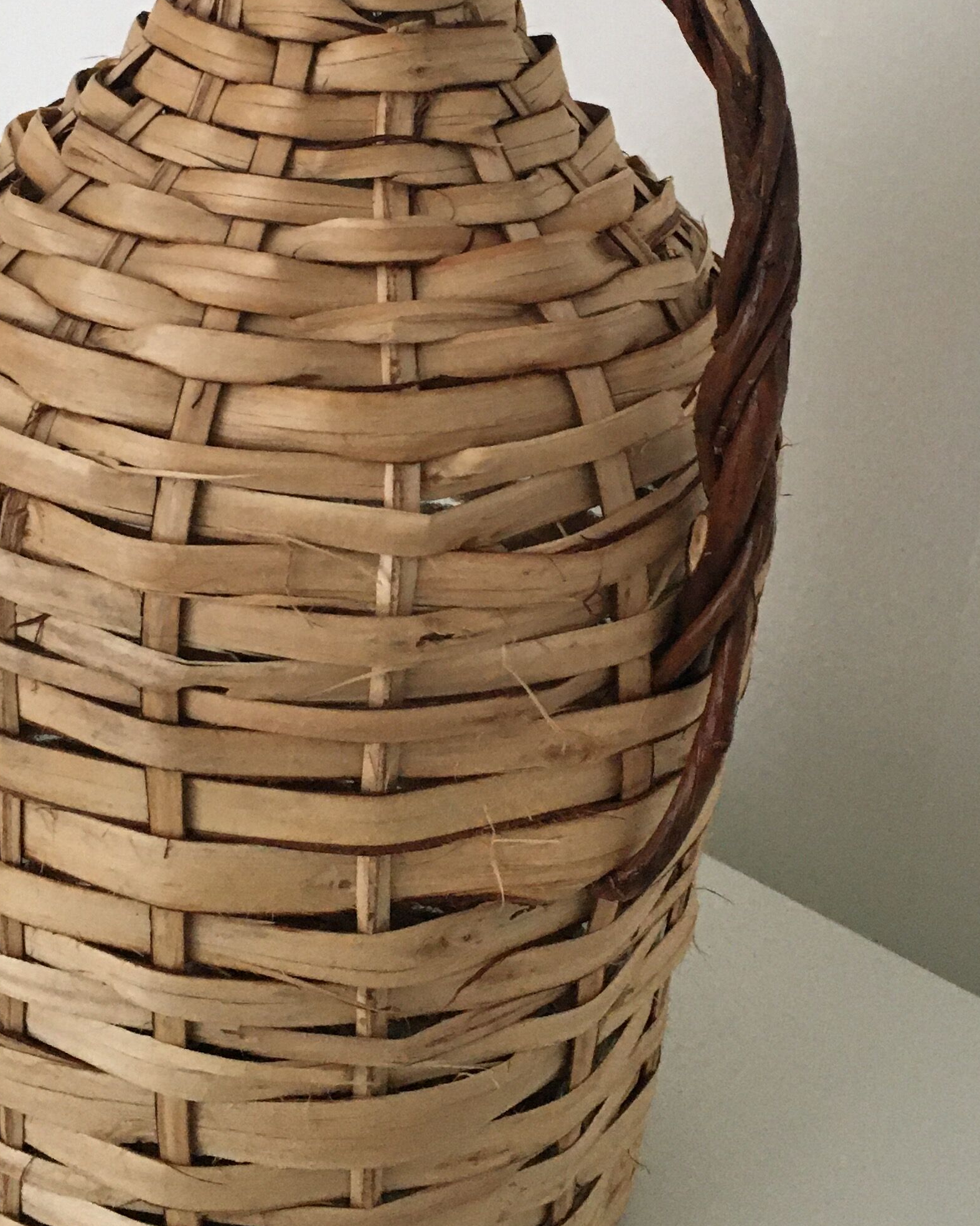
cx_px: 564
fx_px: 2103
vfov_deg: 32.2
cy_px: 415
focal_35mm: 58
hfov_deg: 26.2
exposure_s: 1/25
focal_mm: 4.15
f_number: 2.2
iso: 200
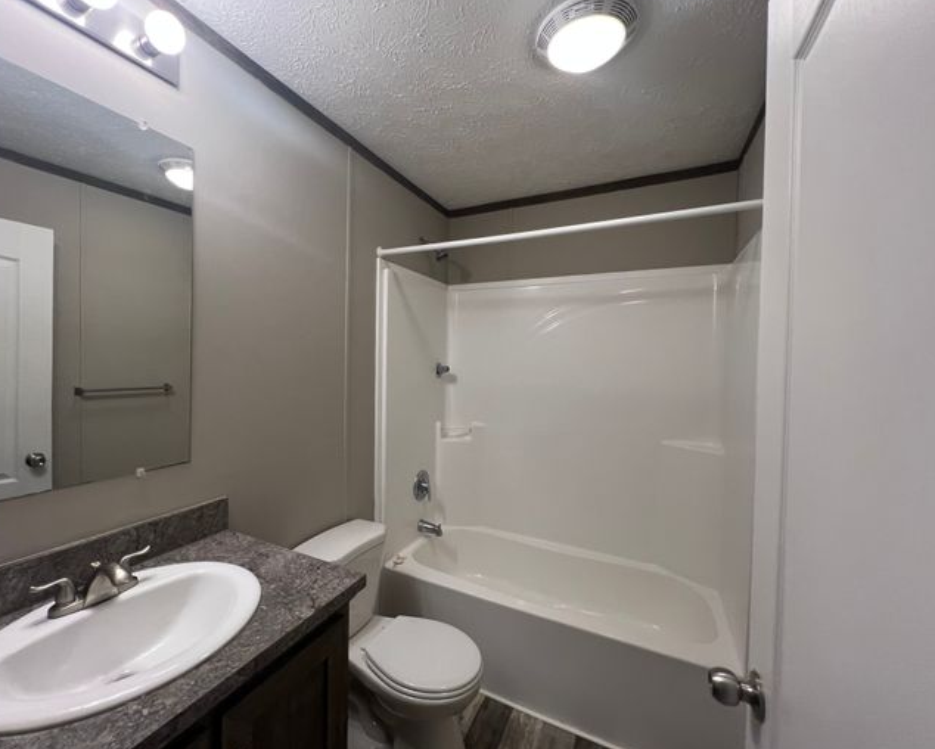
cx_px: 426
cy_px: 374
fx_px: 388
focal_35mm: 14
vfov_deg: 88.0
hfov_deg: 100.4
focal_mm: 1.57
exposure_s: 1/60
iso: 160
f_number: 1.8
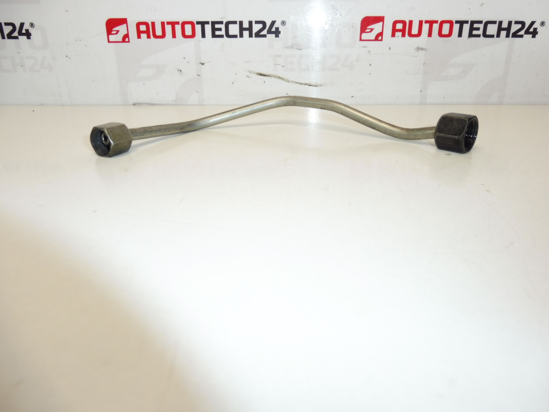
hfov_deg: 71.6
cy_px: 206
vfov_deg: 56.8
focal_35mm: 24
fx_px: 381
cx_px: 274
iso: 200
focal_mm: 4.3
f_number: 3.5
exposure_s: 1/250
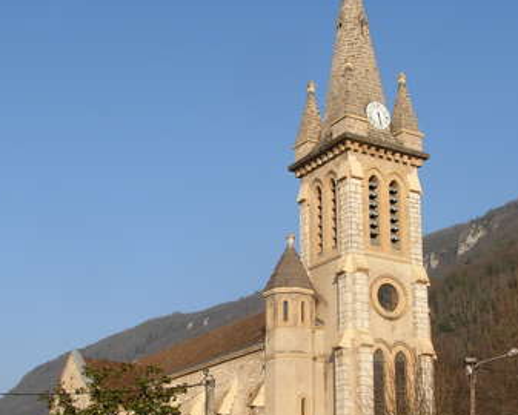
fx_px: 1012
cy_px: 290
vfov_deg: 23.0
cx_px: 264
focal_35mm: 66
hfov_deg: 28.7
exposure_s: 1/395
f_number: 4.9
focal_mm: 6.3
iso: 79
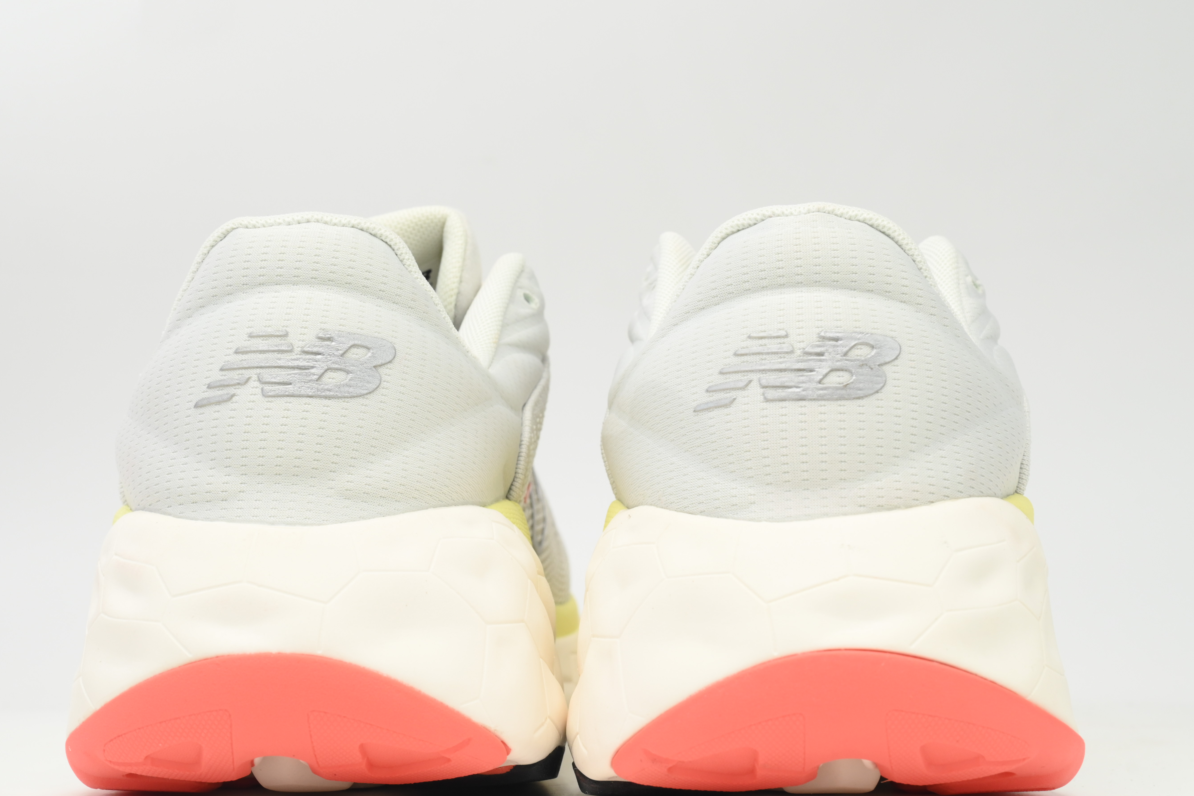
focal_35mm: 52
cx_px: 578
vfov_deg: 26.1
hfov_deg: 38.3
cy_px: 476
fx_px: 1717
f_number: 10
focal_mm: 33.5
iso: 500
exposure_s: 1/100
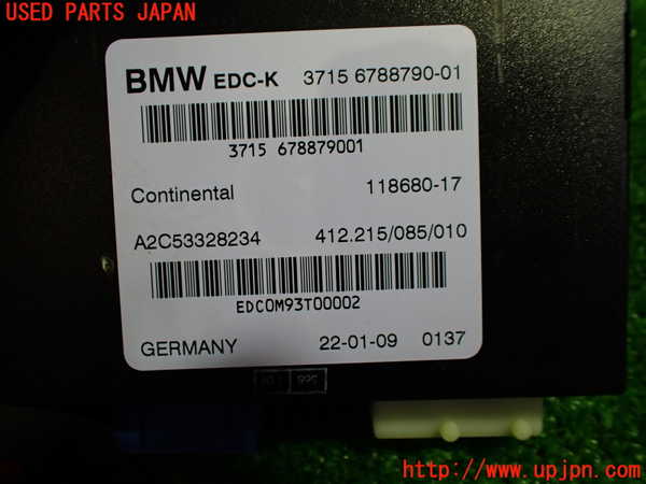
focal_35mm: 30
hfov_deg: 60.0
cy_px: 242
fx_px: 560
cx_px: 323
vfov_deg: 46.8
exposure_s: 1/125
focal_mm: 5.4
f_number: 2.3
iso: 250
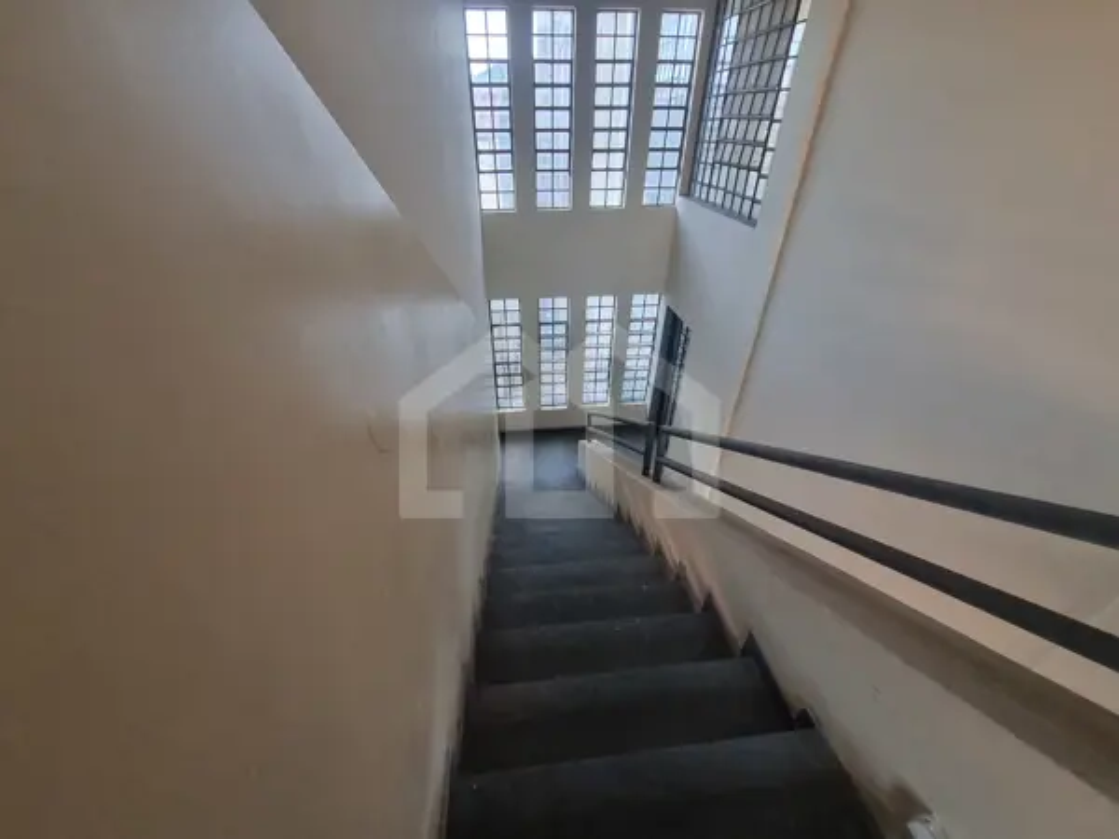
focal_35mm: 13
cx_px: 560
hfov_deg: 106.2
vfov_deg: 89.9
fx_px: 420
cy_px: 420
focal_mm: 1.74
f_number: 2.2
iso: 200
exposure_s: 1/60
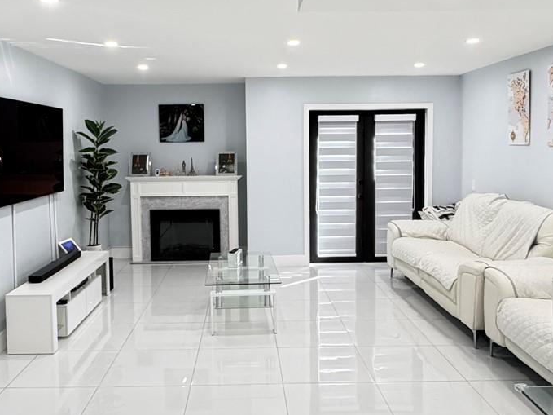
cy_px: 179
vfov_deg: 42.8
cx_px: 251
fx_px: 527
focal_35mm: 33
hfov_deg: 55.3
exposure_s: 1/60
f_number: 2.2
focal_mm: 2.22
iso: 200
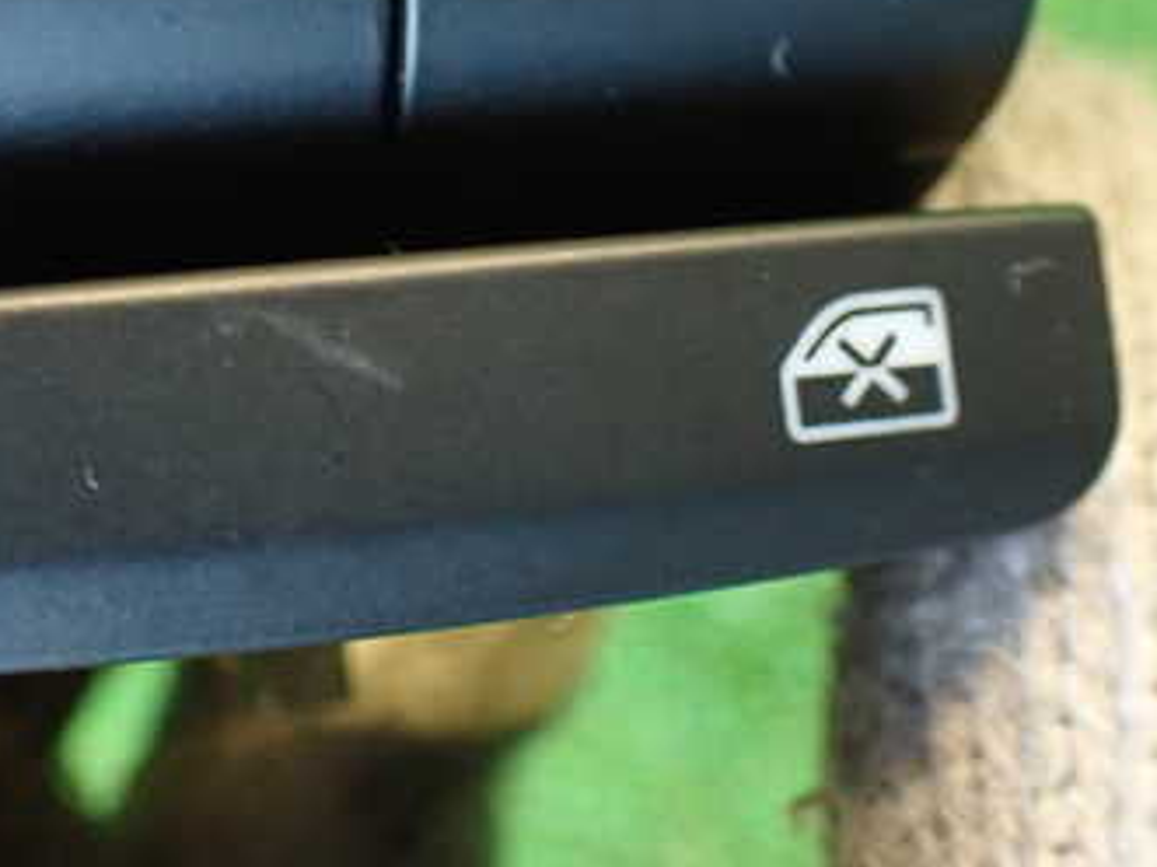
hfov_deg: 32.8
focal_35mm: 58
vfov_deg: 25.2
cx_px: 336
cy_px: 399
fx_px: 1938
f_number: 2.4
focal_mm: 5.79
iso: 640
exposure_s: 1/30
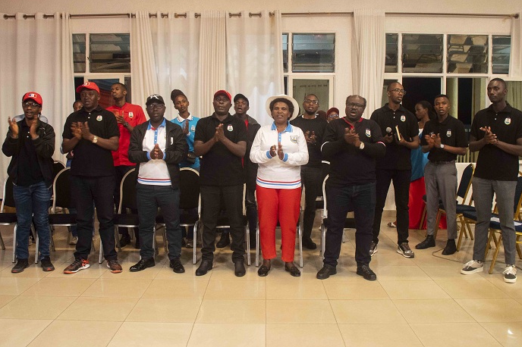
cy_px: 151
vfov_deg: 36.8
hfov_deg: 53.2
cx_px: 265
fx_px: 522
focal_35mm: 36
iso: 1250
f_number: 2.8
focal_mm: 17
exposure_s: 1/50
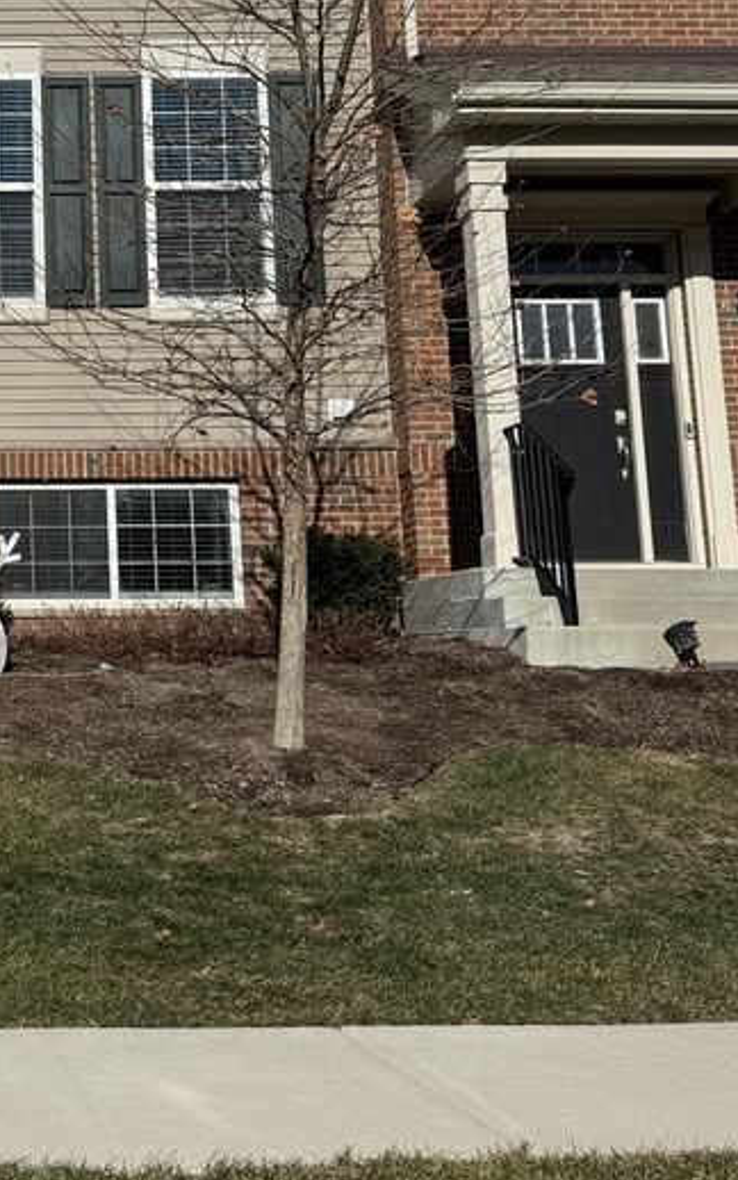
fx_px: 1705
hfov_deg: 22.7
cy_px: 390
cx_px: -121
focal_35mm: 53
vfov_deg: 37.7
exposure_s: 1/10417
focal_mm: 6.76
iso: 80
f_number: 1.78
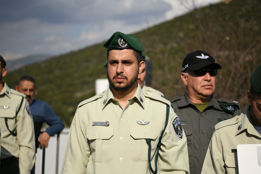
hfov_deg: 28.8
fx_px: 507
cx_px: 130
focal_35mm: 70
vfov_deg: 19.5
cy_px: 87
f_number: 3.2
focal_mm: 70
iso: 125
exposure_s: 1/3200
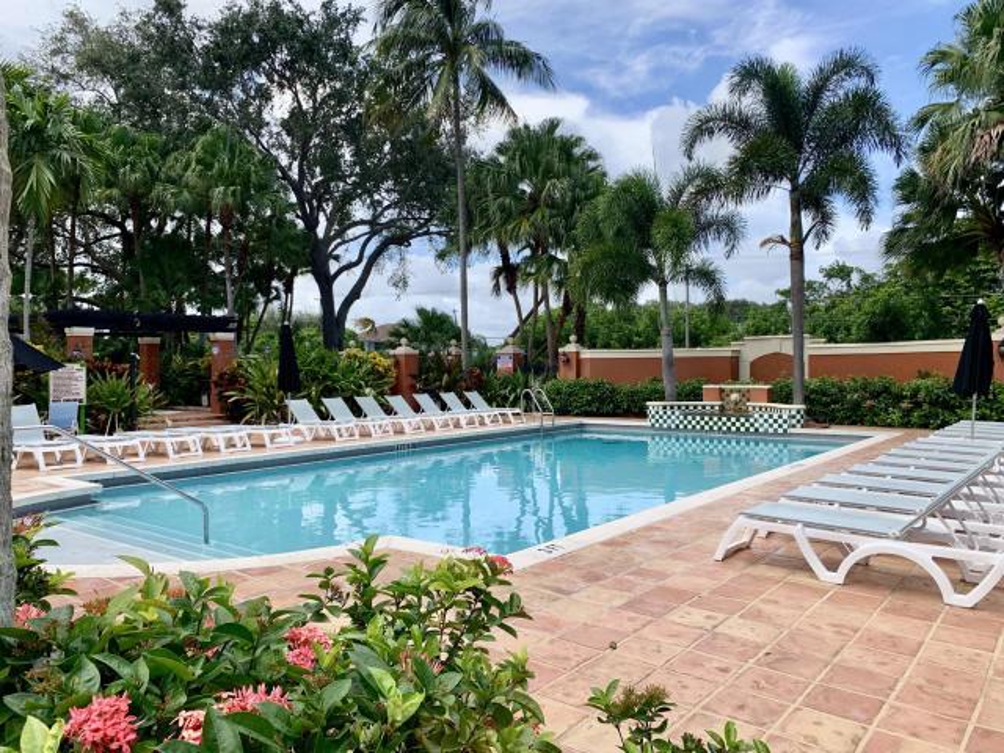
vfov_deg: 53.1
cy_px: 376
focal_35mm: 26
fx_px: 754
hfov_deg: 67.3
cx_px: 502
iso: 25
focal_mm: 4.25
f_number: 1.8
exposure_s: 1/1032
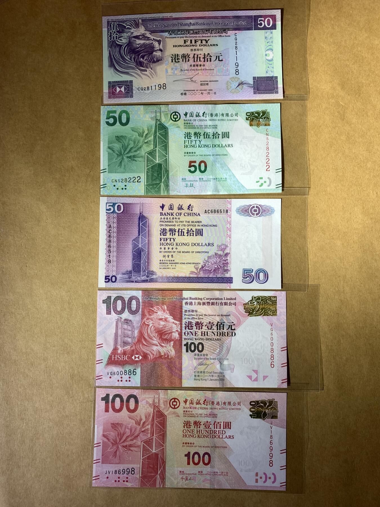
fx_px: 381
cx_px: 190
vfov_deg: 67.3
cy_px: 254
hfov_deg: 53.1
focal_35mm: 26
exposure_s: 1/121
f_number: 1.8
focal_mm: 4.25
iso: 32
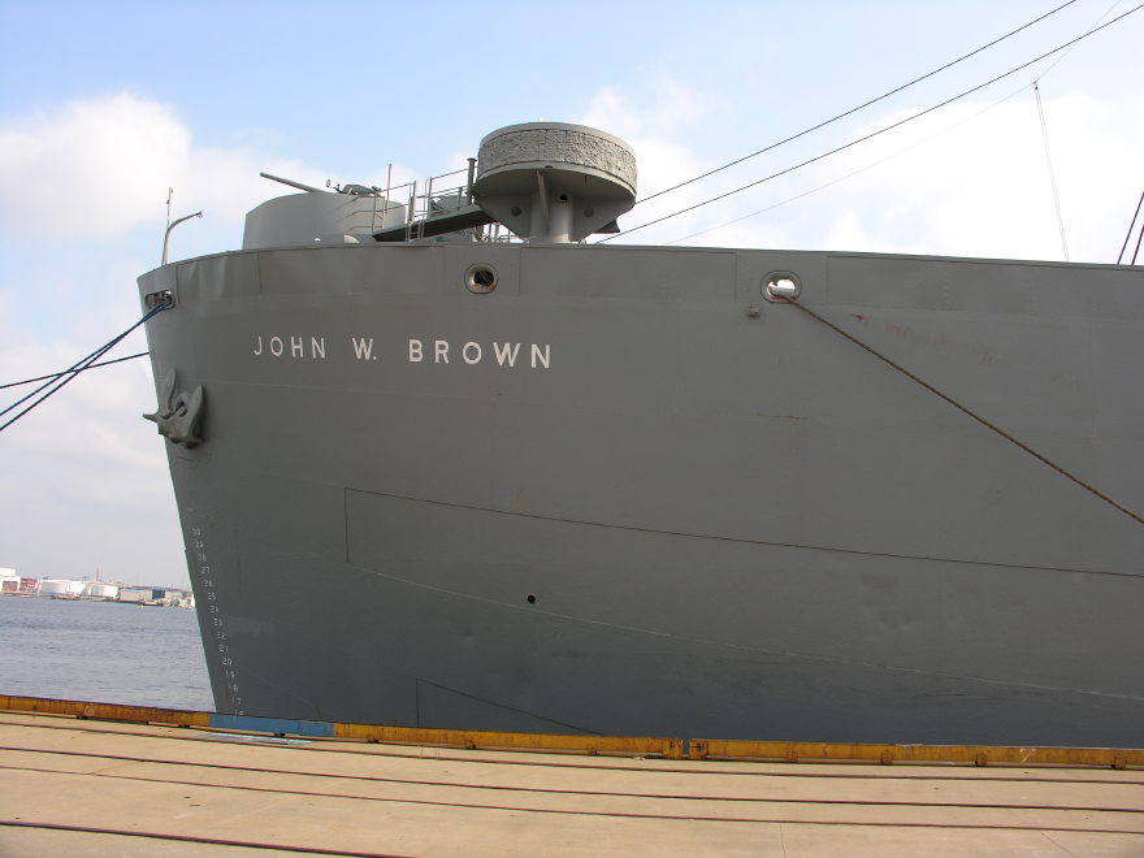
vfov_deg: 40.7
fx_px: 1157
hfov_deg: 52.6
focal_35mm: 35
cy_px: 429
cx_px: 572
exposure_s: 1/153
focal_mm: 8.9
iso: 50
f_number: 5.6
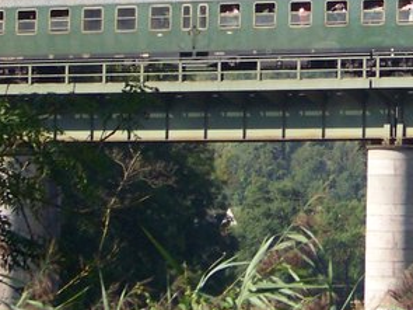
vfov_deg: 4.2
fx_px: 4222
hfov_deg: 5.6
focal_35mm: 354
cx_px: 536
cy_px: 38
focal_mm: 14.6
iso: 100
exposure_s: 1/1000
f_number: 3.2
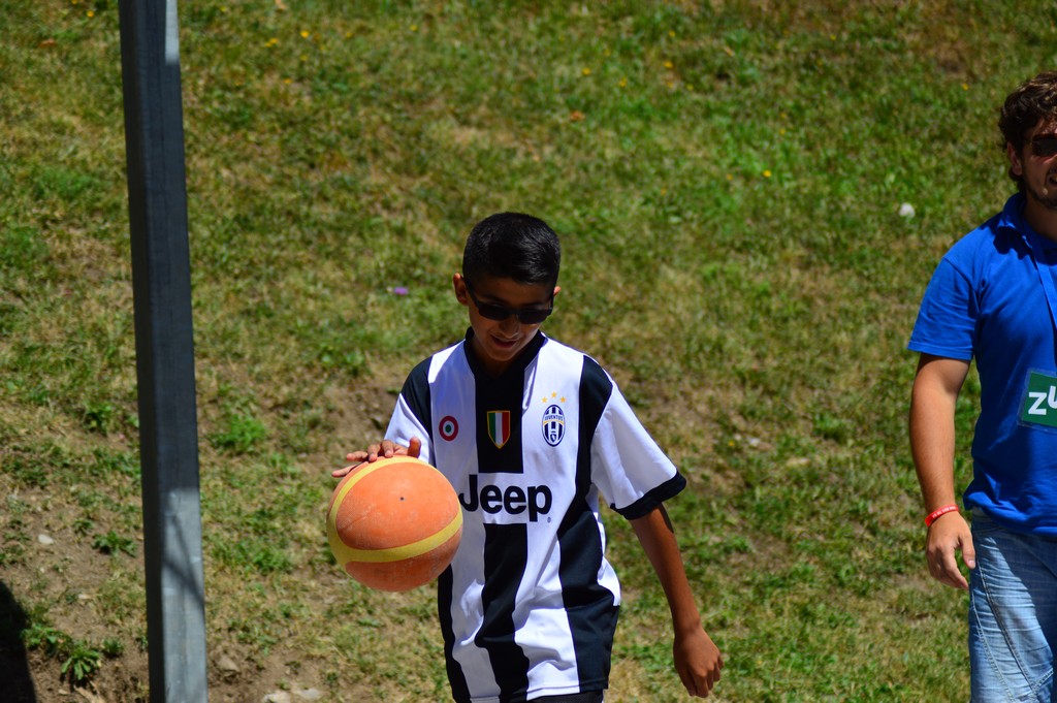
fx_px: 5501
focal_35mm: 188
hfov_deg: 11.0
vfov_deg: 7.3
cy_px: 352
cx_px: 528
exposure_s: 1/1250
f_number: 4.2
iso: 100
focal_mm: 125
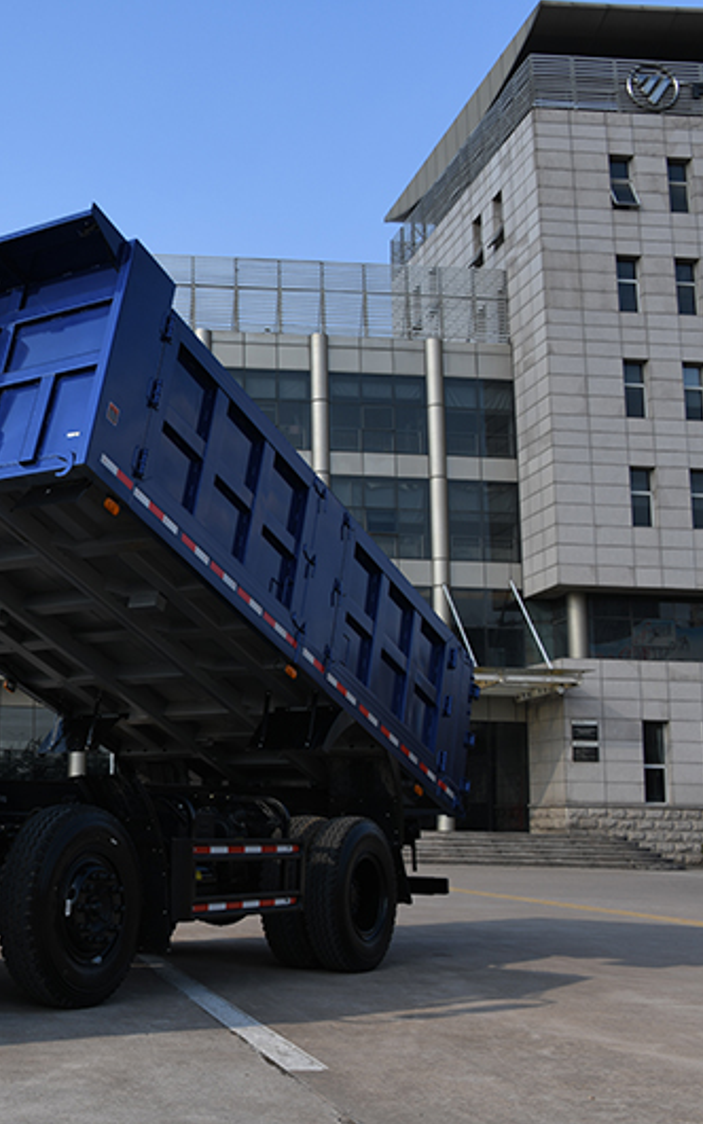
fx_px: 1318
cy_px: 562
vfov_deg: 46.2
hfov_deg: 27.7
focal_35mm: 43
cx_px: -42
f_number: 9
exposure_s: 1/200
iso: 125
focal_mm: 28
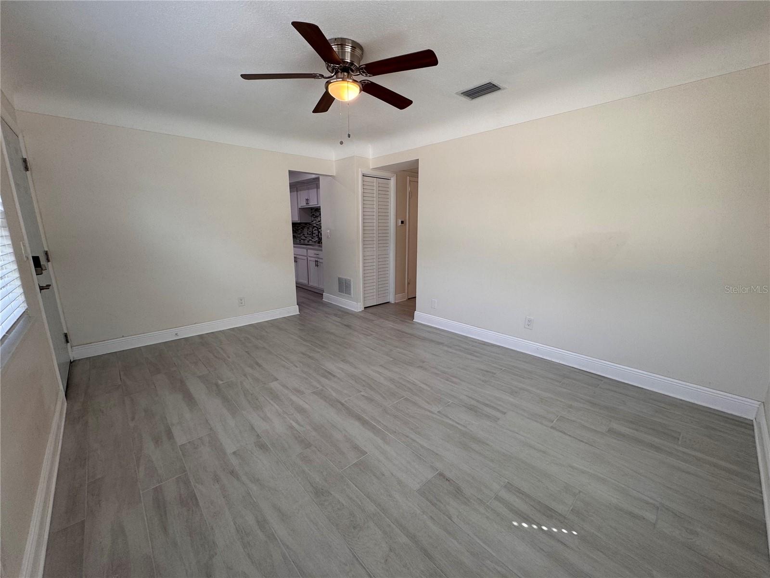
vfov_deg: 85.7
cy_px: 289
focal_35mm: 14
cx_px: 385
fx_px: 311
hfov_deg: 102.1
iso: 80
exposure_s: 1/120
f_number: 2.2
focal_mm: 2.22
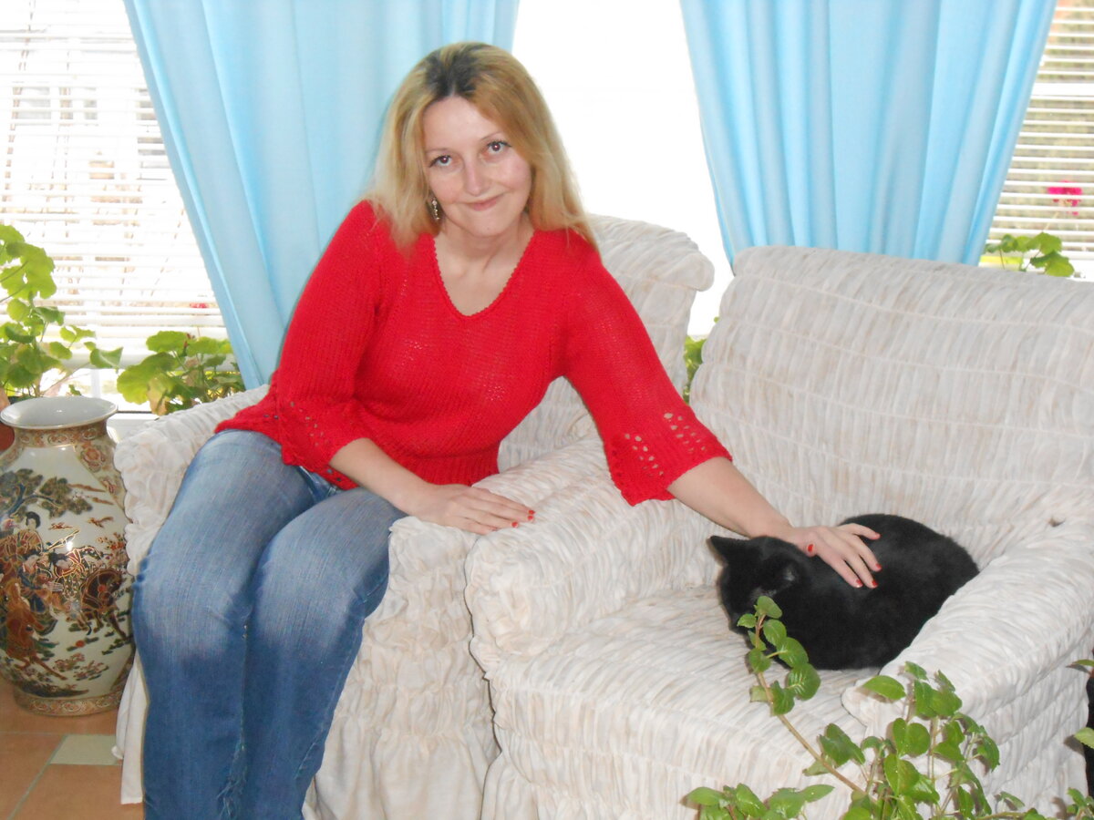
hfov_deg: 34.3
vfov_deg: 26.1
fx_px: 1770
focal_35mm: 56
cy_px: 410
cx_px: 547
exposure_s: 1/60
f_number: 5.2
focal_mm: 10
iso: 800
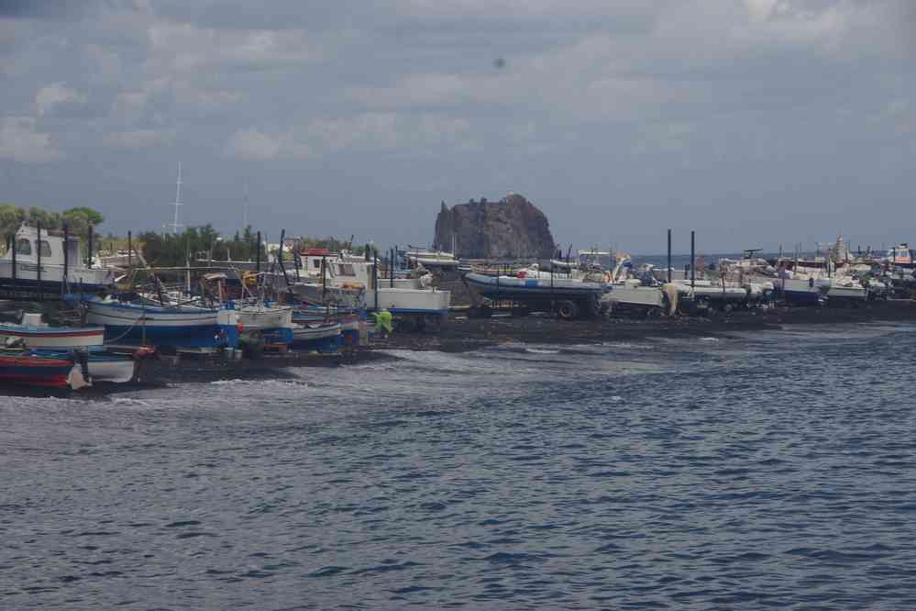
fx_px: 2213
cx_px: 458
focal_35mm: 87
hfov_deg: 23.4
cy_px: 306
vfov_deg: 15.7
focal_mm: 57.5
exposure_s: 1/125
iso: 200
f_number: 11
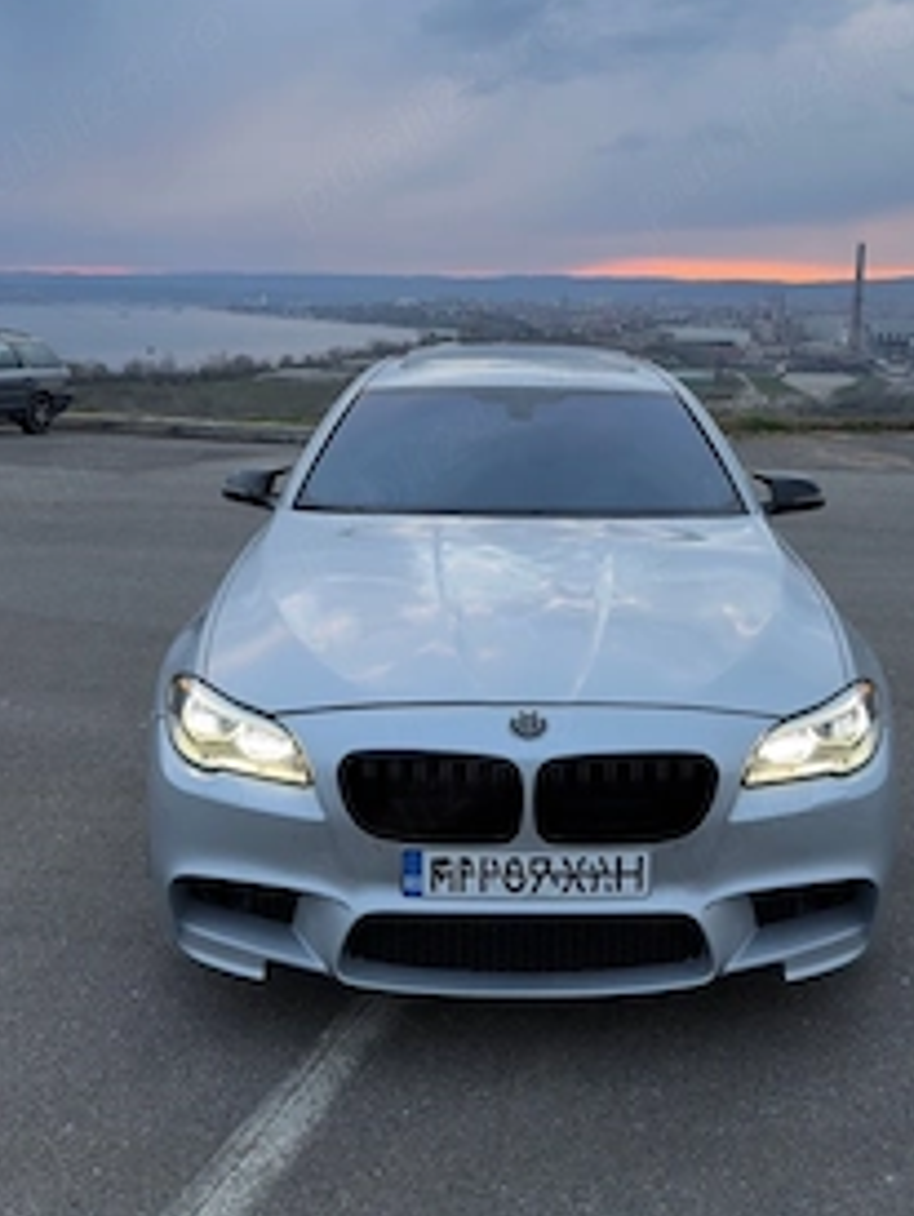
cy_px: 515
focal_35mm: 35
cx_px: 519
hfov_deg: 40.7
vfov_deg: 52.4
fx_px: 1230
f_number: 1.78
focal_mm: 6.76
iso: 80
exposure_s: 1/252
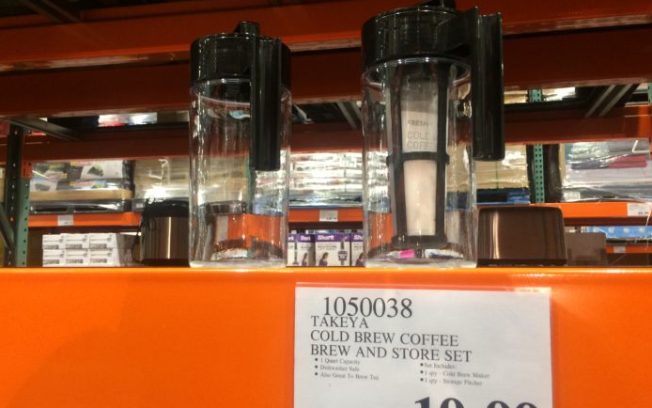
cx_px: 324
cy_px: 199
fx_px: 604
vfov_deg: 37.3
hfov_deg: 56.7
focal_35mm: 34
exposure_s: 1/30
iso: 160
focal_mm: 4.15
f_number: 2.2
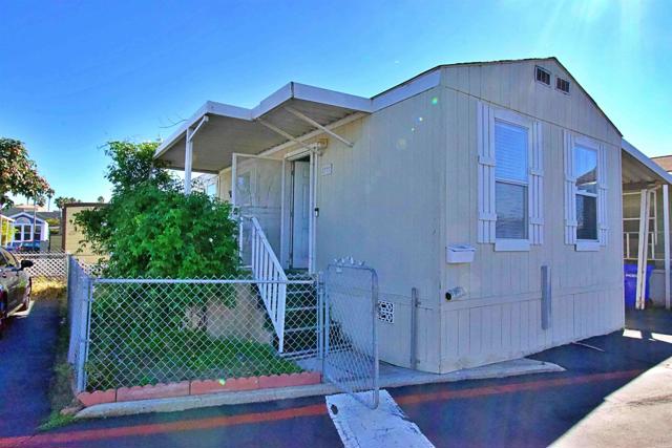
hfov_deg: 81.2
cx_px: 336
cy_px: 224
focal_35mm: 21
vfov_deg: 59.5
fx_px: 392
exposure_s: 1/1600
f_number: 20
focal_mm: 14
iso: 6400
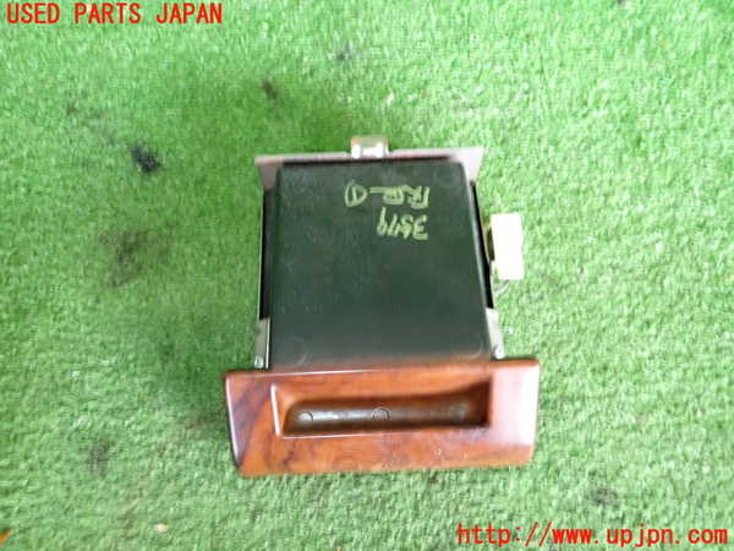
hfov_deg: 69.4
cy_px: 276
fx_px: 530
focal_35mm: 25
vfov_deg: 54.9
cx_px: 367
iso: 800
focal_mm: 4.5
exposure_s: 1/10
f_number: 5.6
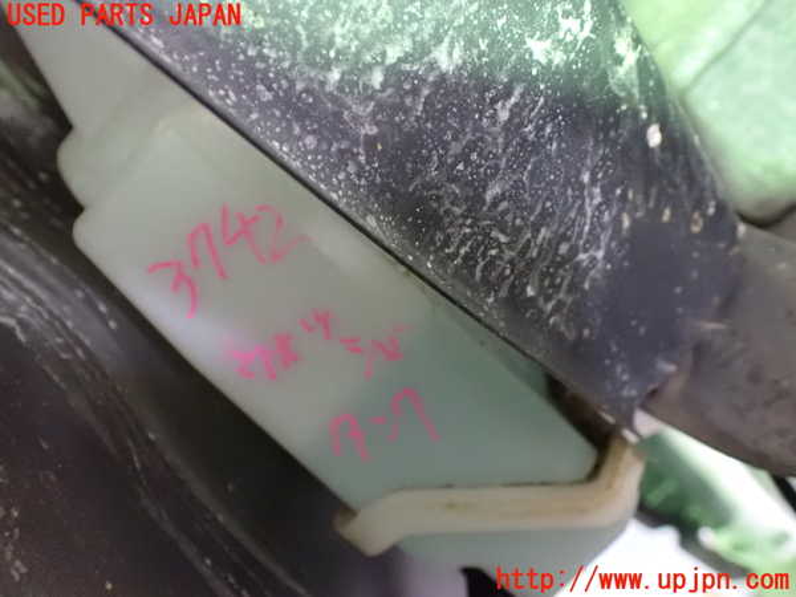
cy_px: 298
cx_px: 398
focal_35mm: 30
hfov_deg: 60.0
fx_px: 690
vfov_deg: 46.8
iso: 1600
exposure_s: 1/15
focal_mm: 5.4
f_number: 2.3
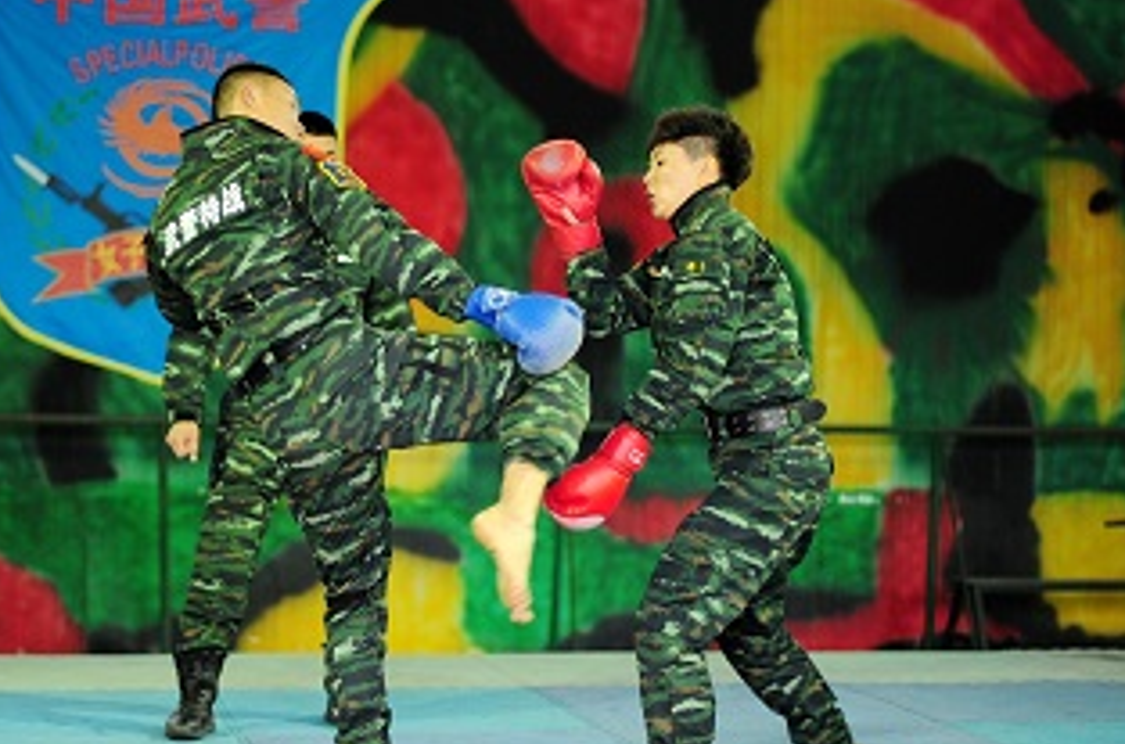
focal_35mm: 80
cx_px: 431
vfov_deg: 17.0
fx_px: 2494
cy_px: 392
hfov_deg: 25.4
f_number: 1.4
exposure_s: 1/640
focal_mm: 50
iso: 1250
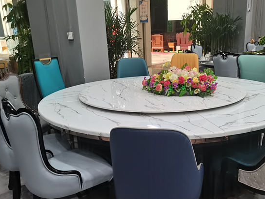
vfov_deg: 37.4
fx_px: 291
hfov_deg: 48.7
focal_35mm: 38
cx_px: 156
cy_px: 130
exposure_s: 1/100
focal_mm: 5.58
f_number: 1.8
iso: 200
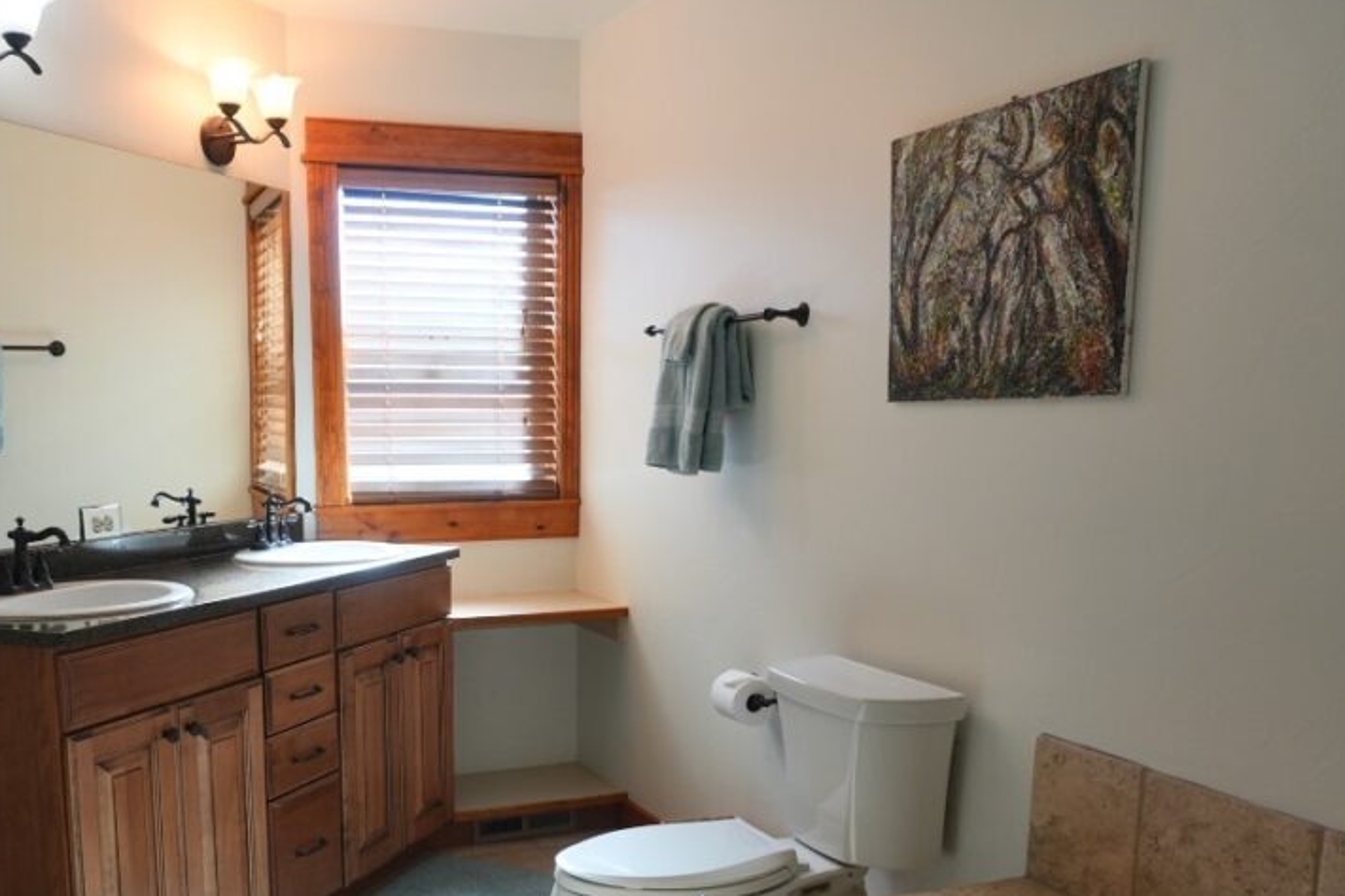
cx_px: 492
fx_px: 1372
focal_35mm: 37
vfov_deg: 35.7
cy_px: 625
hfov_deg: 51.6
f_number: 4
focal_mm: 17
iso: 100
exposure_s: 1/60
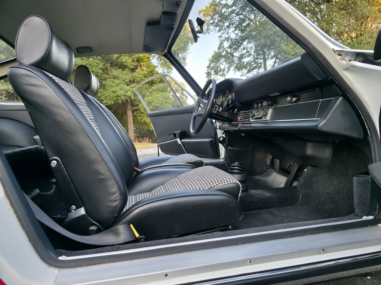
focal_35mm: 23
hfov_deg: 73.9
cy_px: 142
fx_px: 253
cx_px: 190
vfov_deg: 58.9
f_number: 1.7
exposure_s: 1/180
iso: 200
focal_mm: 6.3
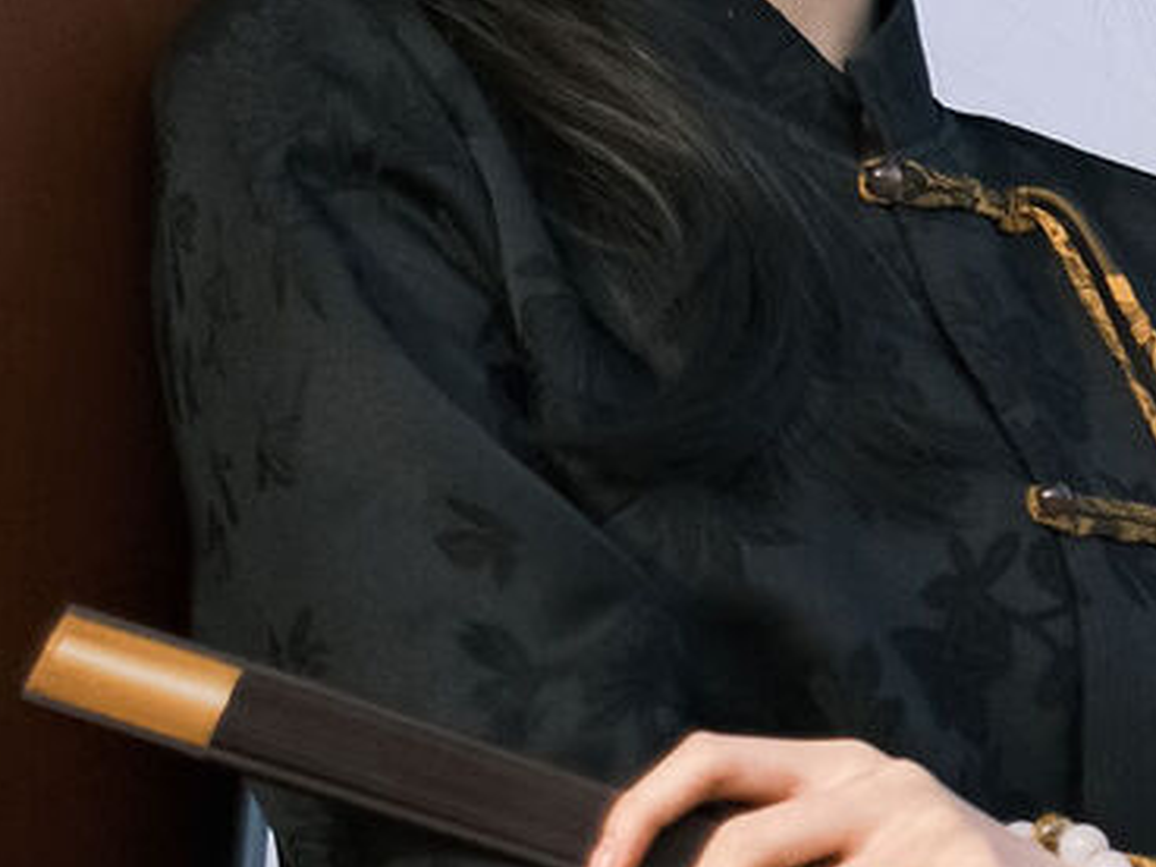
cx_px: 1373
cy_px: -168
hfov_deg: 9.0
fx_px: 7280
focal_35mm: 218
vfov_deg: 6.8
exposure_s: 1/32000
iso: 1600
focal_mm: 35
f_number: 1.4
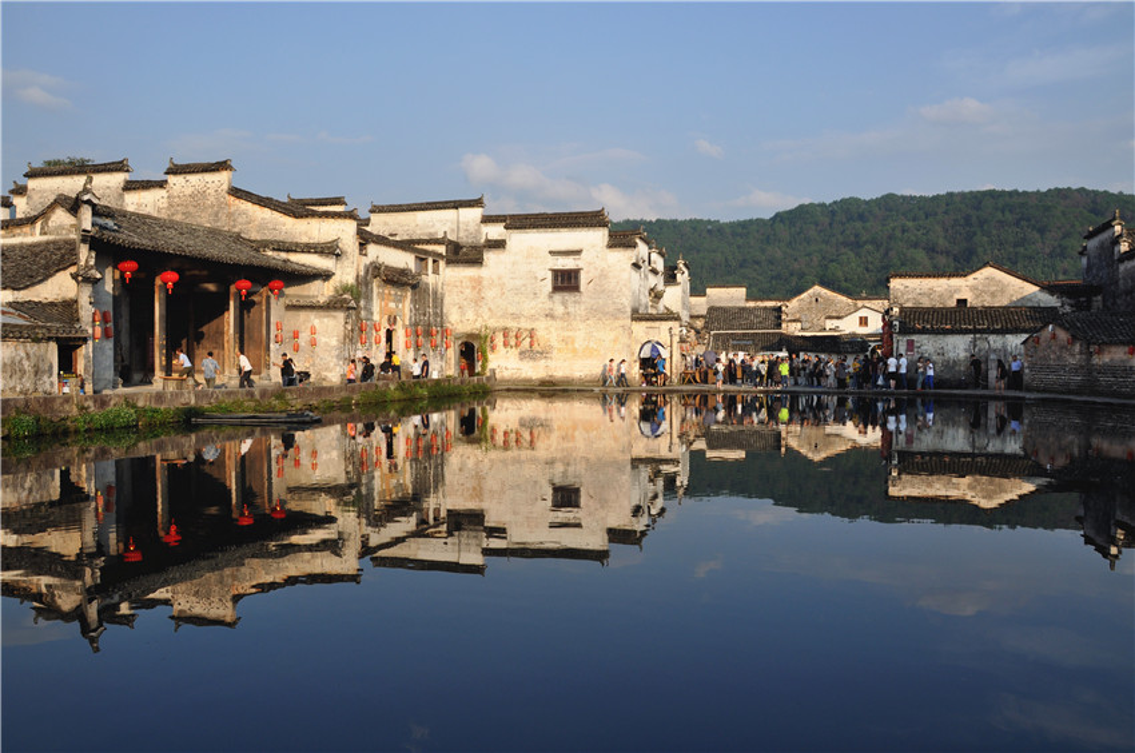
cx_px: 568
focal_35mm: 27
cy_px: 376
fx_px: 850
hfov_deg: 67.5
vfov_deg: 47.8
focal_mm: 18
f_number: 9
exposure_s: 1/320
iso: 200
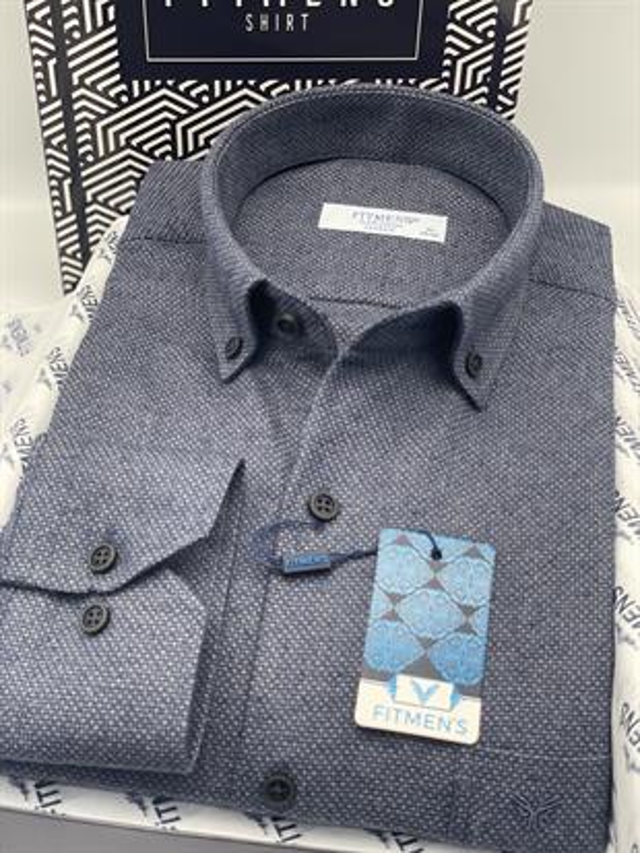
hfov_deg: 28.0
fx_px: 1281
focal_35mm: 52
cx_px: 320
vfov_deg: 36.8
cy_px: 426
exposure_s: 1/122
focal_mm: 6
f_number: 2
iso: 40
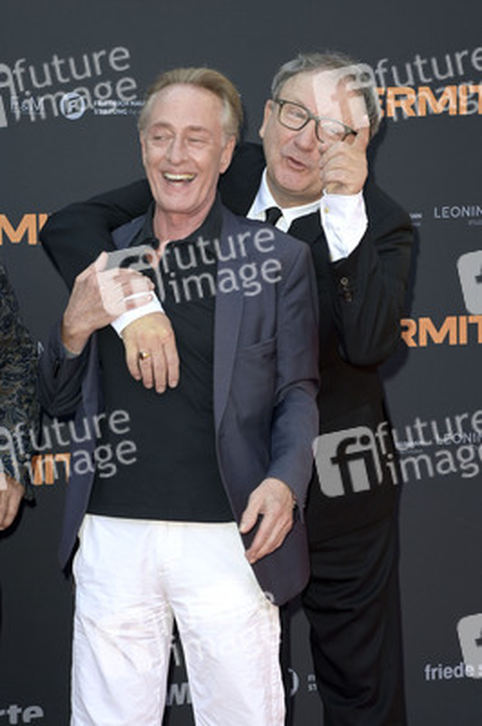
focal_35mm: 120
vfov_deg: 17.1
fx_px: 2414
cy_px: 363
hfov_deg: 11.4
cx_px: 241
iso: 640
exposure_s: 1/250
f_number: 7.1
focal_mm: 120
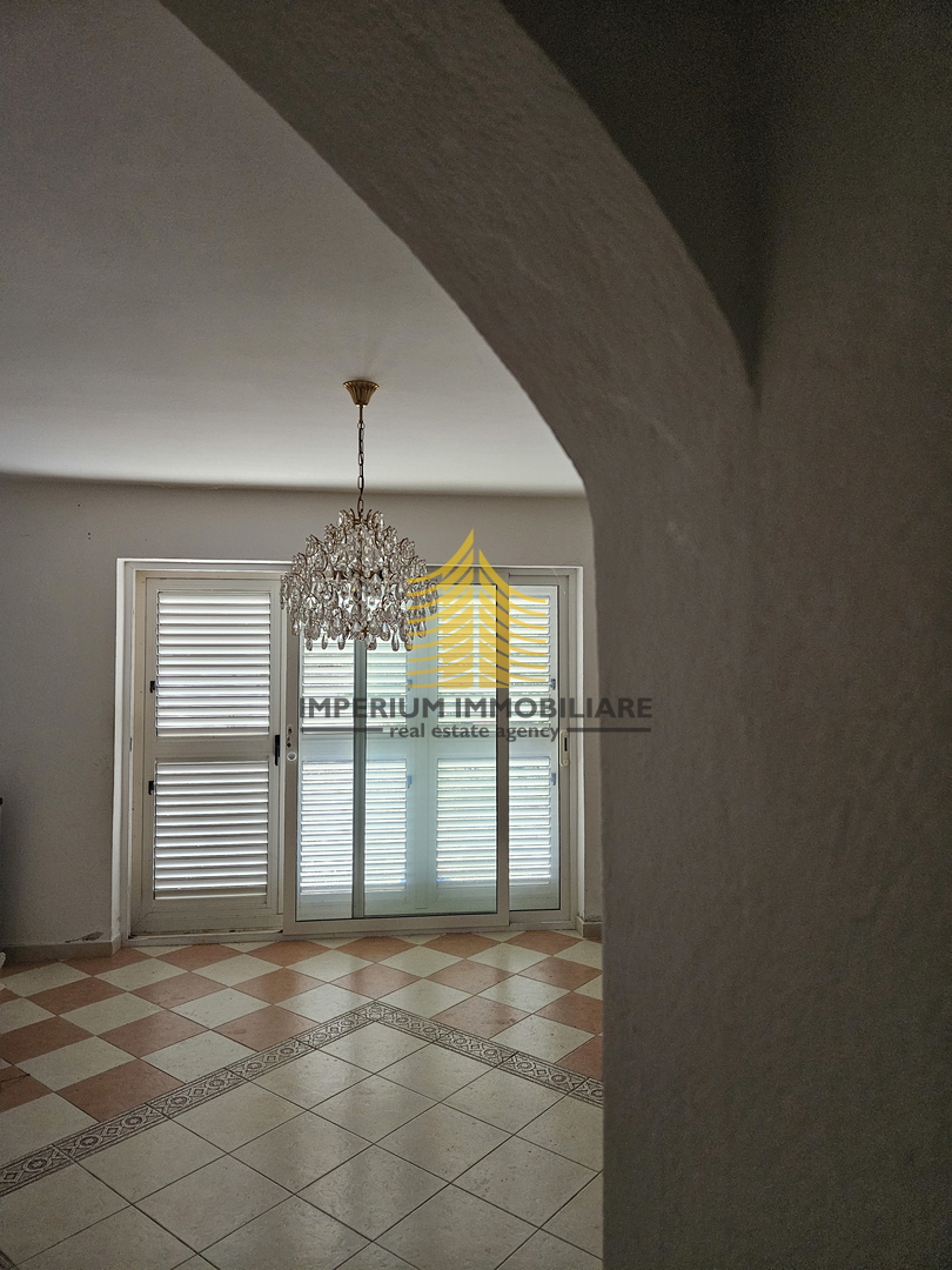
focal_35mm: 23
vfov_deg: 73.9
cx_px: 476
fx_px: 843
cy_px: 635
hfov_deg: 58.9
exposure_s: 1/142
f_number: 1.8
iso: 800
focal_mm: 5.4
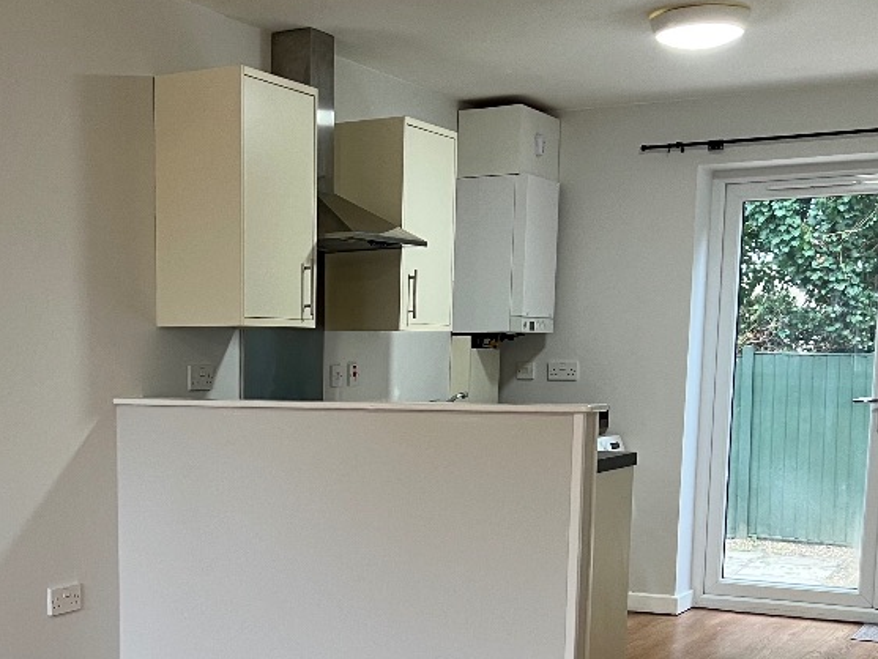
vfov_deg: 25.5
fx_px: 1421
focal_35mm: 56
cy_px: 561
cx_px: 224
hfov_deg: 33.7
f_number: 1.5
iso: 80
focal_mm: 5.7
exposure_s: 1/50
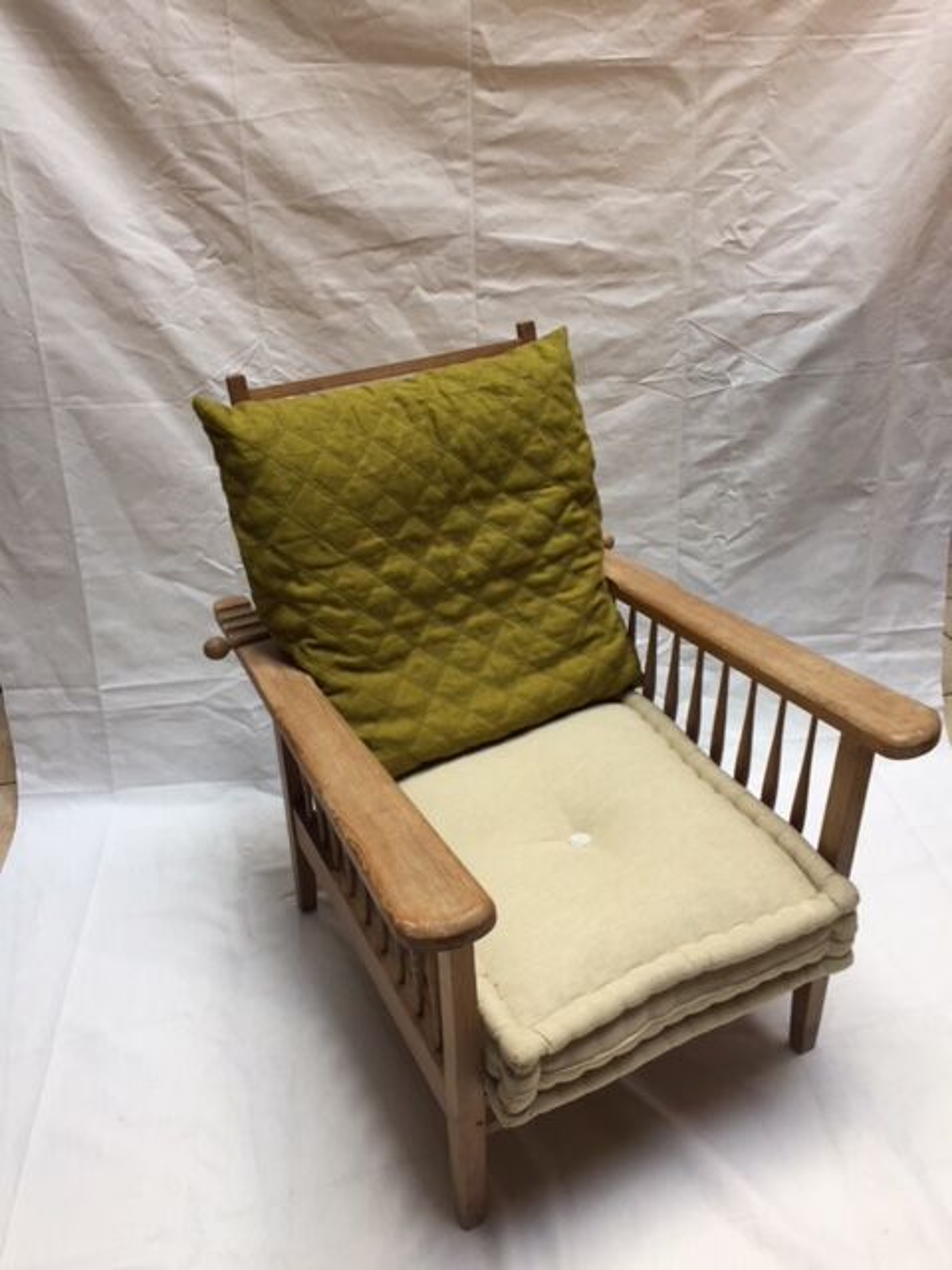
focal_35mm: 29
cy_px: 635
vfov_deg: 61.7
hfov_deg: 48.2
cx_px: 476
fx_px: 1063
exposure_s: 1/50
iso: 40
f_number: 2.2
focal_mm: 4.15
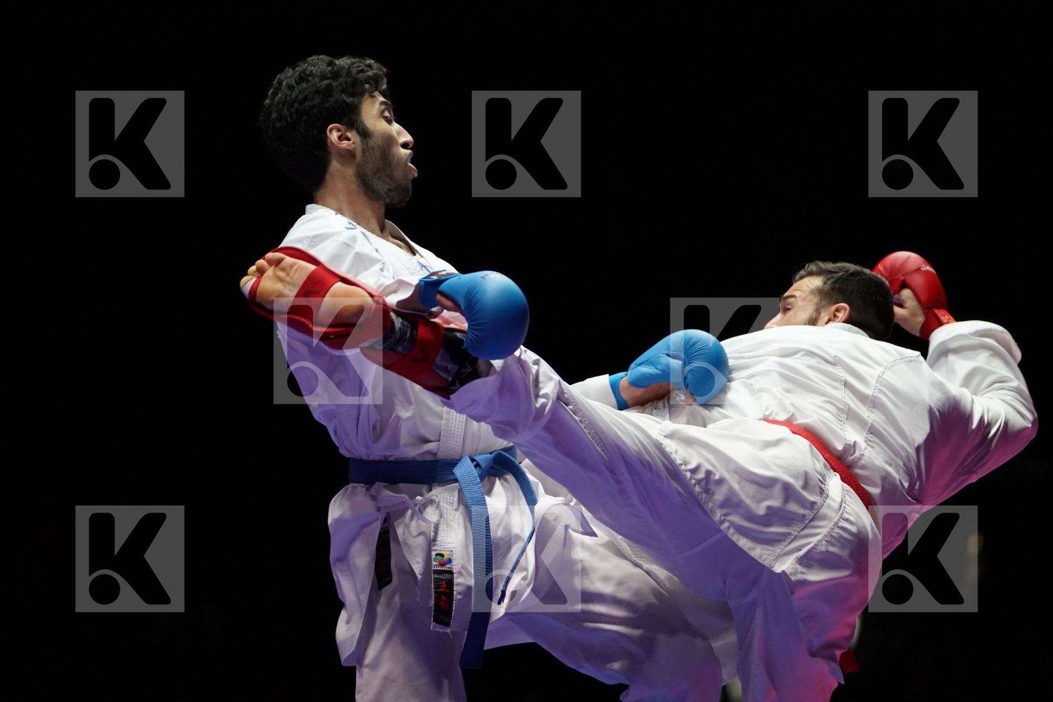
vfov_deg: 7.4
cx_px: 526
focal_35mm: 186
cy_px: 351
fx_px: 5440
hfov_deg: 11.1
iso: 3200
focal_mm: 124
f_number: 2.8
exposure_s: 1/1000
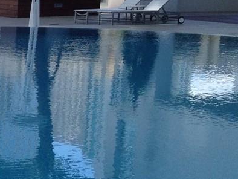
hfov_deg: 12.6
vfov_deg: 10.4
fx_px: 977
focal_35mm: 142
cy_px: 154
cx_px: -198
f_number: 2.4
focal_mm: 4.28
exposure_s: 1/920
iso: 64
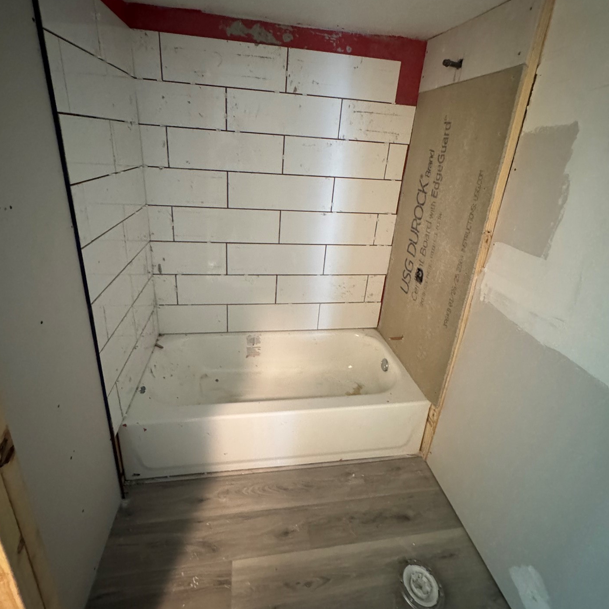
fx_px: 338
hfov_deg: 84.0
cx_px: 302
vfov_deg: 83.6
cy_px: 266
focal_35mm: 17
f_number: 2.2
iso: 1000
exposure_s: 1/40
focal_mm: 2.22
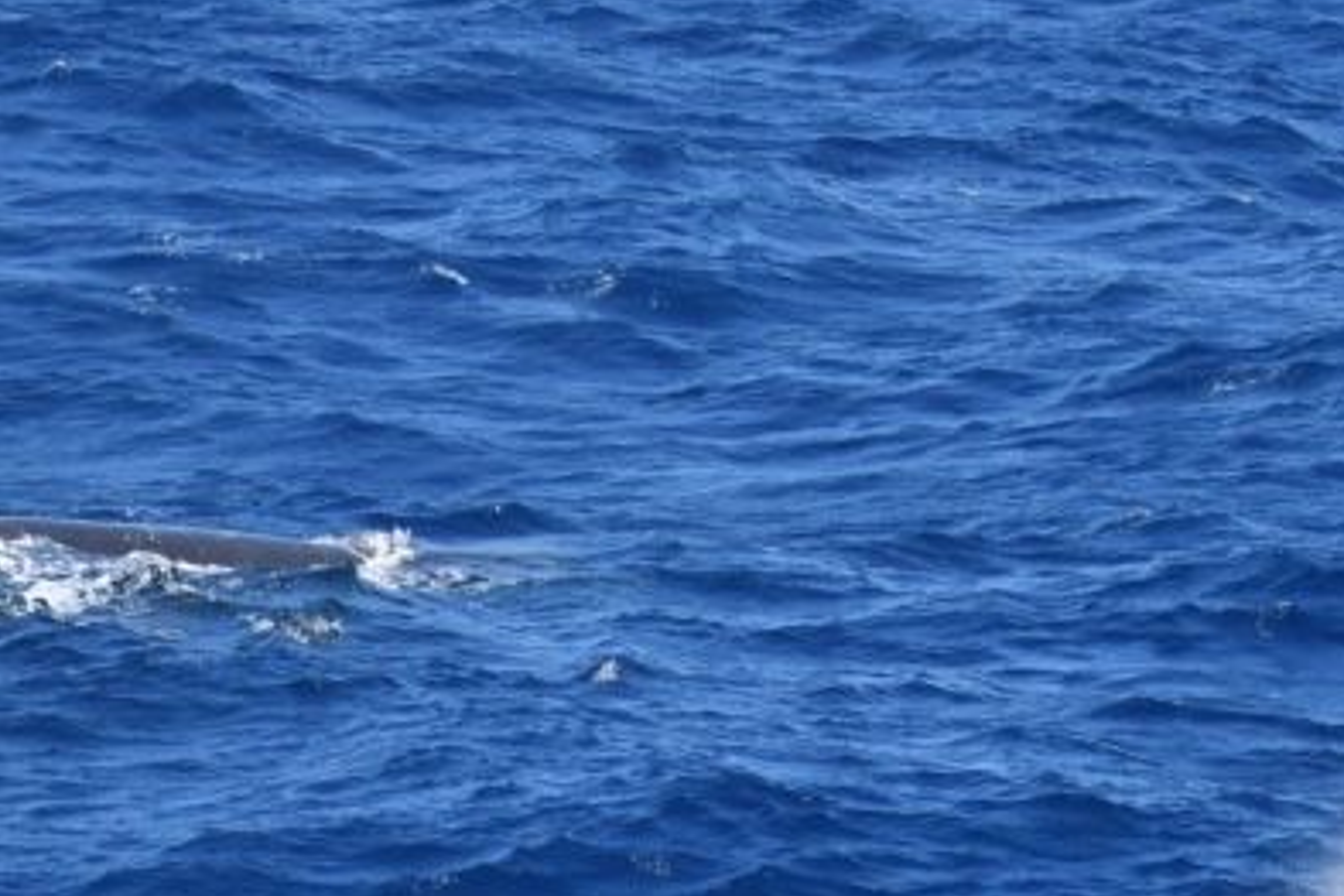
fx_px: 10639
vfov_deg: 4.8
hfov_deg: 7.2
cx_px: 434
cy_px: 679
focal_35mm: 285
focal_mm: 140
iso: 1000
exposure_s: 1/8000
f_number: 5
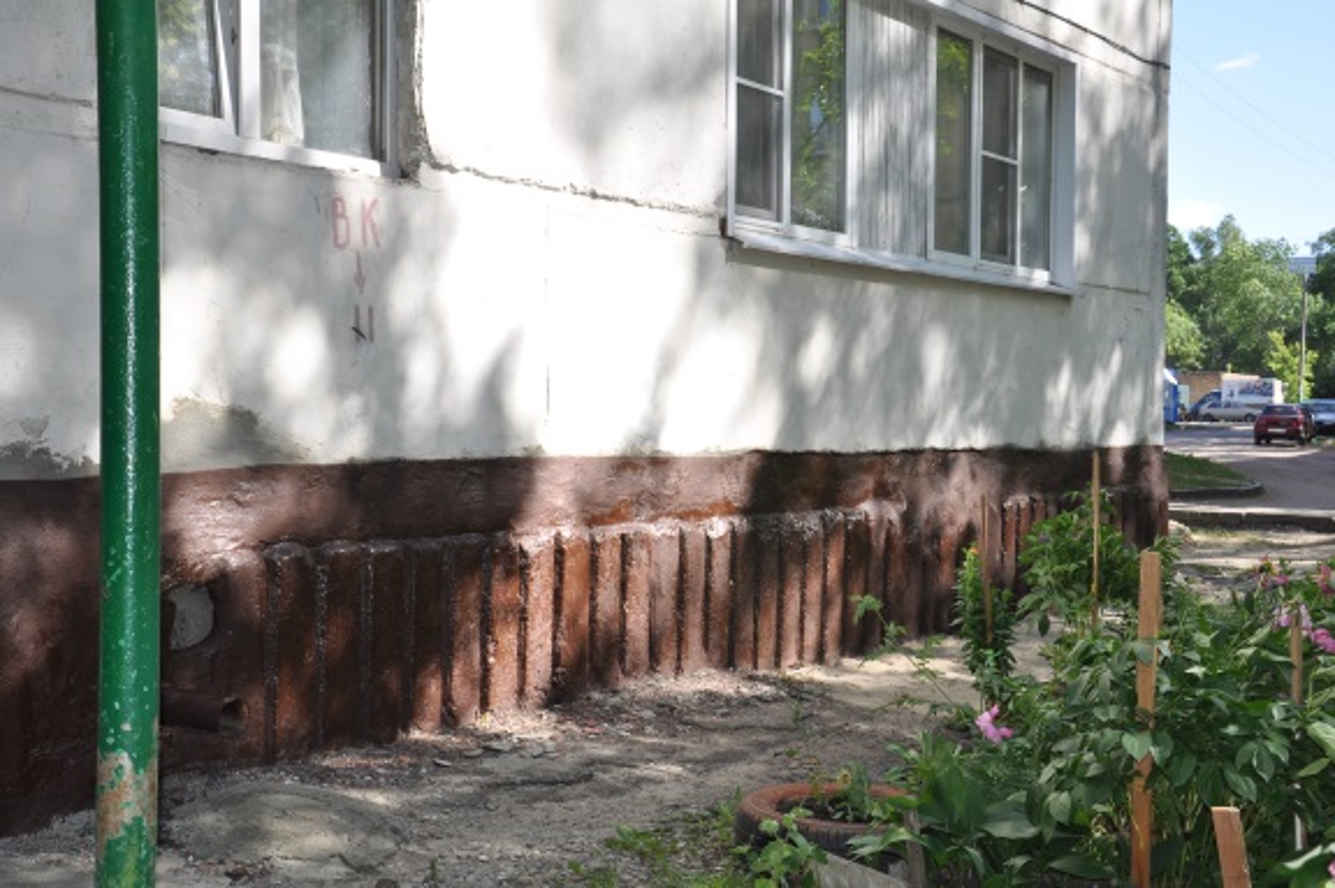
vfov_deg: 28.0
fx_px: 1778
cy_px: 444
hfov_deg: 41.1
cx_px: 668
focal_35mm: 48
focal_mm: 32
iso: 200
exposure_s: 1/200
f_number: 7.1
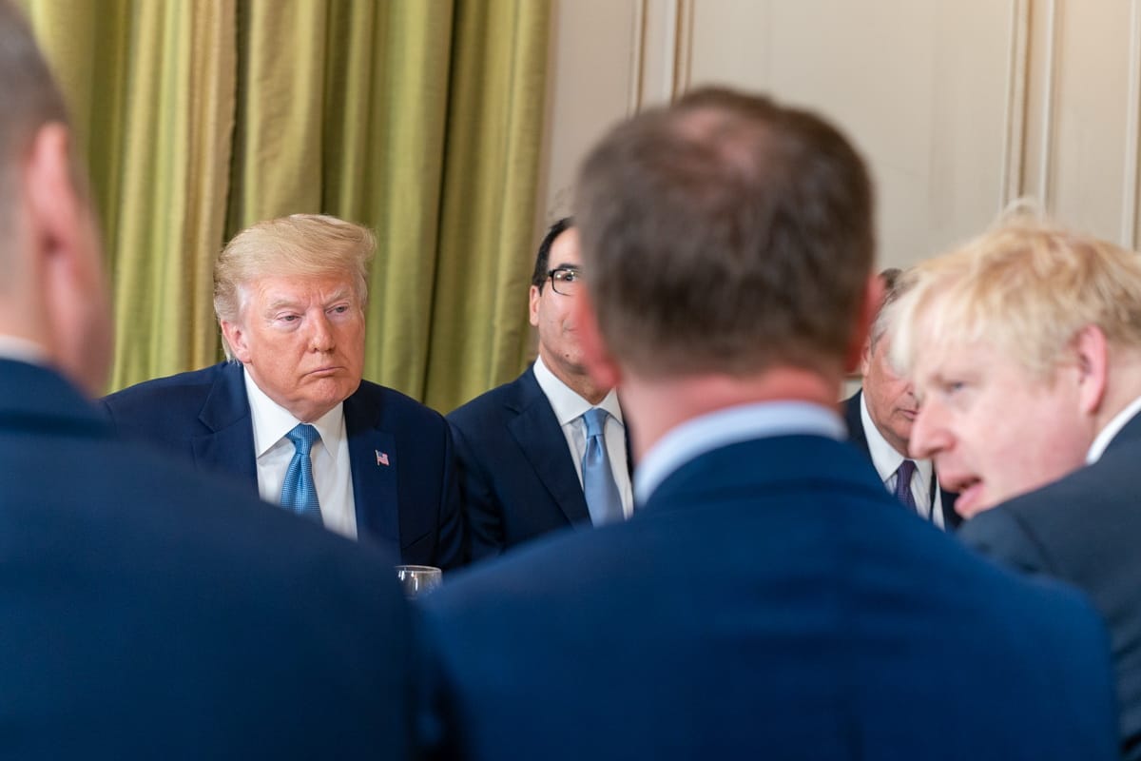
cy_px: 380
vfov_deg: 18.4
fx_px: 2345
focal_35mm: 74
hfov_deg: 27.3
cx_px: 570
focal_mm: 74
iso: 2000
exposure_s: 1/500
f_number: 4
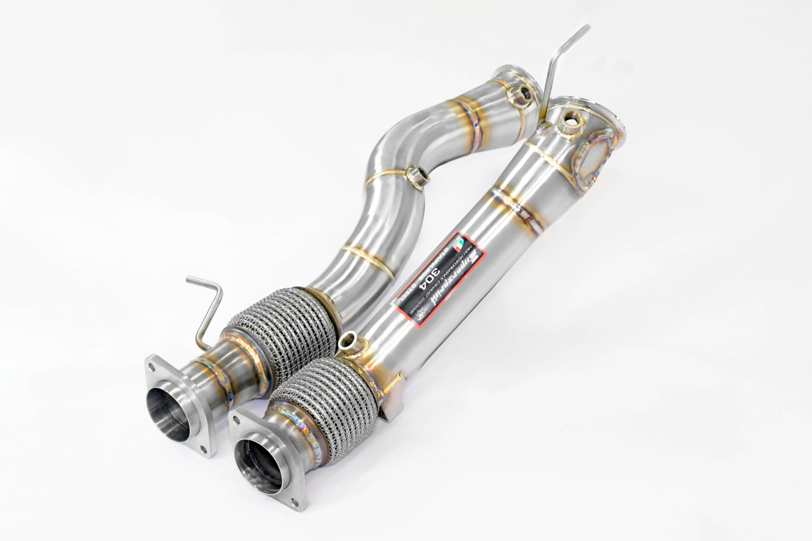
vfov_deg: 16.3
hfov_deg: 24.2
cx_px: 406
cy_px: 270
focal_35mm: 84
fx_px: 1895
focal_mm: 56
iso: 2500
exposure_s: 1/100
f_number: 13
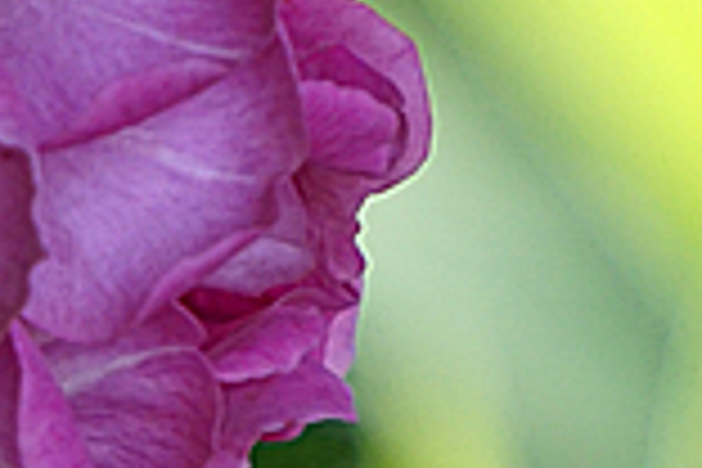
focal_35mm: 1498
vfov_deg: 0.9
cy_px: 562
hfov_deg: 1.4
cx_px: -248
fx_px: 29200
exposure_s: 1/320
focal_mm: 195
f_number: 6.3
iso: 500
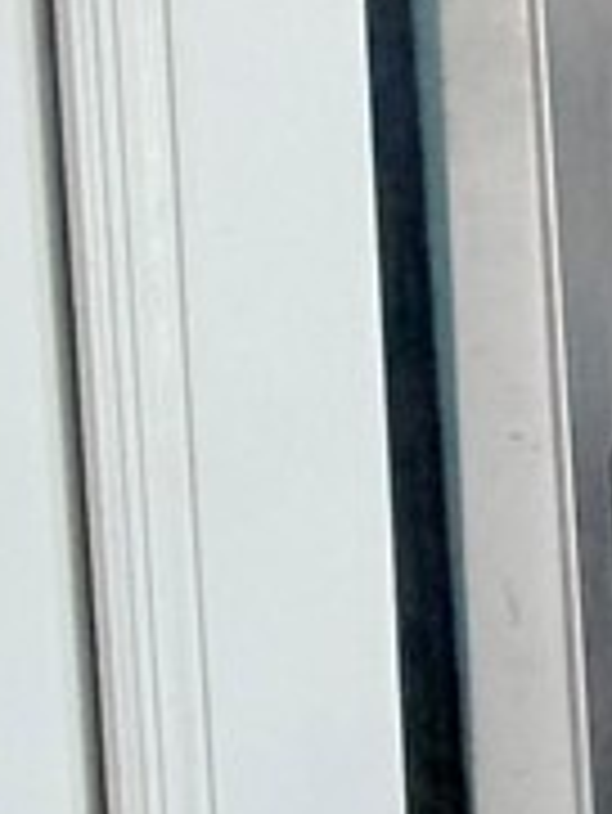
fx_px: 1860
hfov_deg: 9.2
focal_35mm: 79
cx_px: 2223
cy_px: 333
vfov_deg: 24.7
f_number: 2.2
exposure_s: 1/120
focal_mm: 2.22
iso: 200
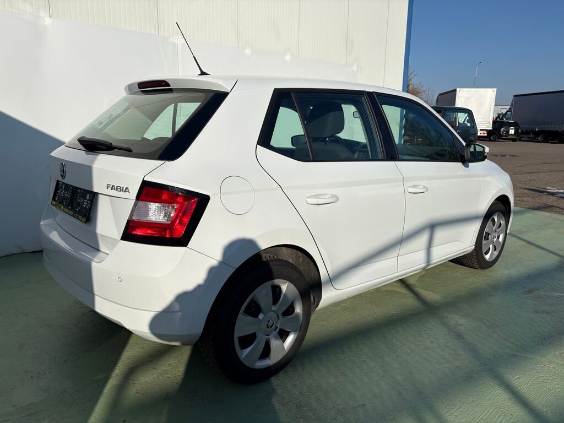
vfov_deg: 53.1
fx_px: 424
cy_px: 212
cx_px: 282
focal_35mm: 26
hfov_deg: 67.3
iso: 50
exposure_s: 1/6993
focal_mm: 5.96
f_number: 1.6
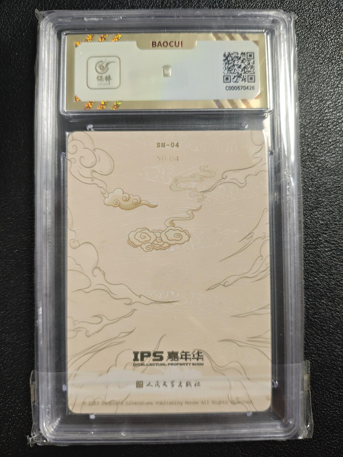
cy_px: 228
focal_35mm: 26
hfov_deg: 53.1
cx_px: 172
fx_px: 344
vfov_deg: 67.3
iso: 500
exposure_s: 1/200
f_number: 1.5
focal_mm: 4.94
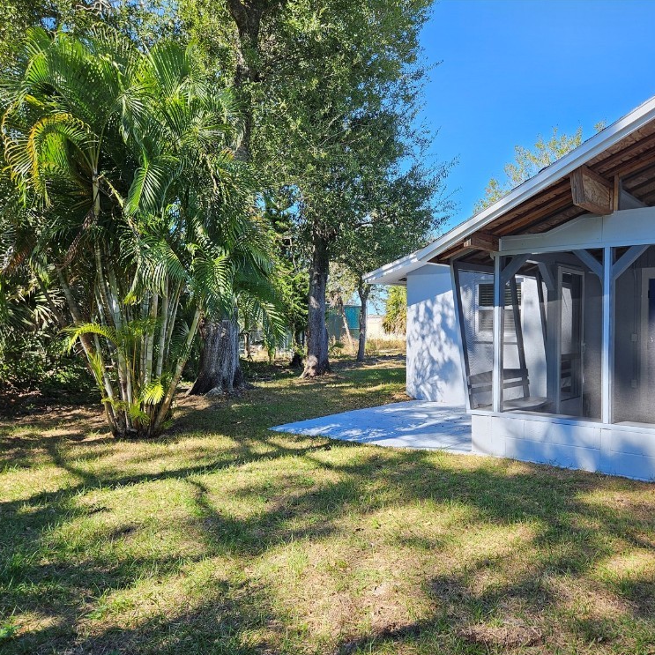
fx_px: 599
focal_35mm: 28
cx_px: 394
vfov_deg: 57.3
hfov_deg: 56.8
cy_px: 337
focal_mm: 5.4
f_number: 1.8
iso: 25
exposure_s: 1/394
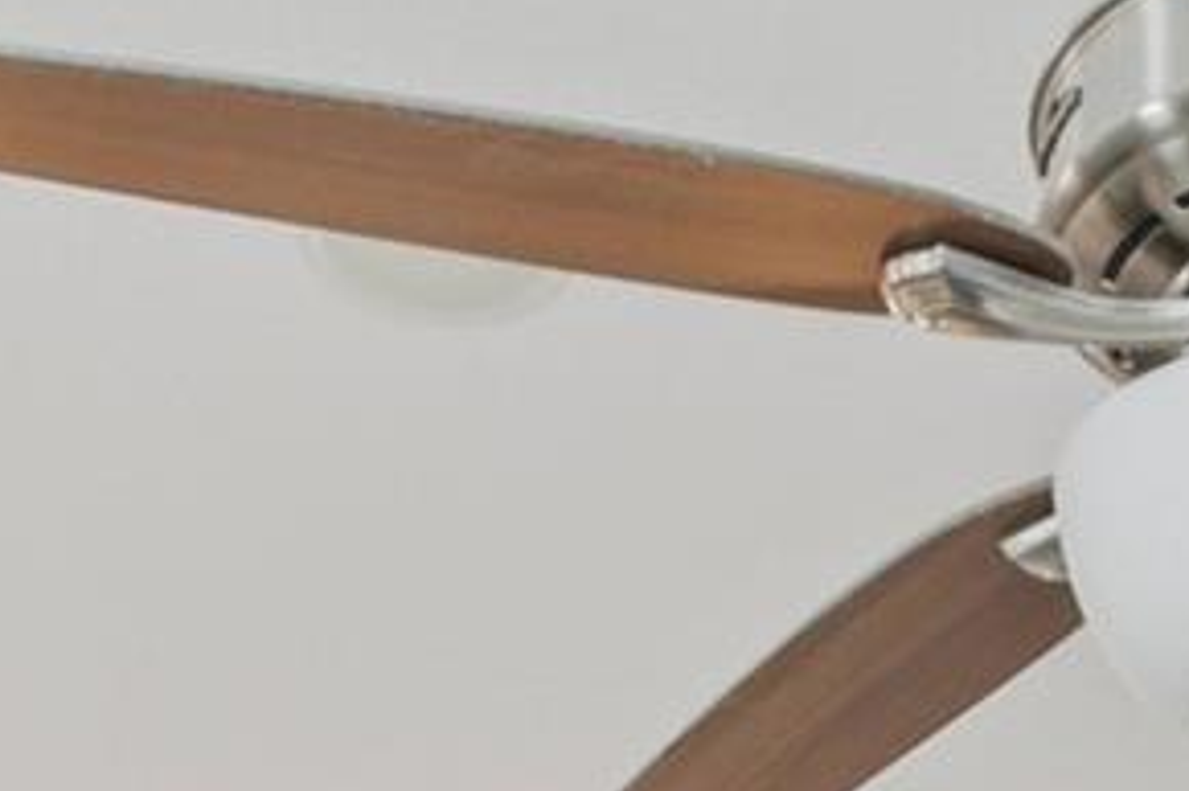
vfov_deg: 9.7
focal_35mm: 106
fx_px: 3499
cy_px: 2416
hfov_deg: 18.8
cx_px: 1148
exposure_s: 1/5
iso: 400
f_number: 8
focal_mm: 10
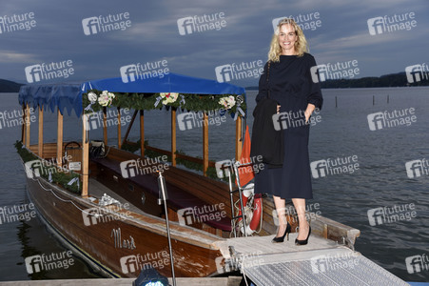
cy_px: 143
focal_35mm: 50
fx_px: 595
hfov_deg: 39.6
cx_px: 214
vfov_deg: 27.0
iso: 1000
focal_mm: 50
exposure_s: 1/160
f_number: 6.3
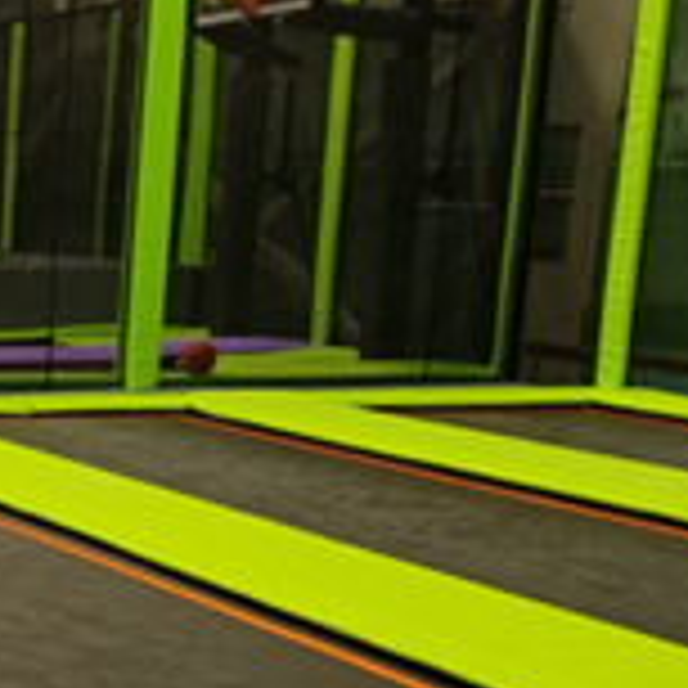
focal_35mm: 108
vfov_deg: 15.2
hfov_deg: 14.2
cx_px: -576
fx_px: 2429
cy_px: 949
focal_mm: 4.2
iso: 40
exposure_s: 1/132
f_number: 1.7
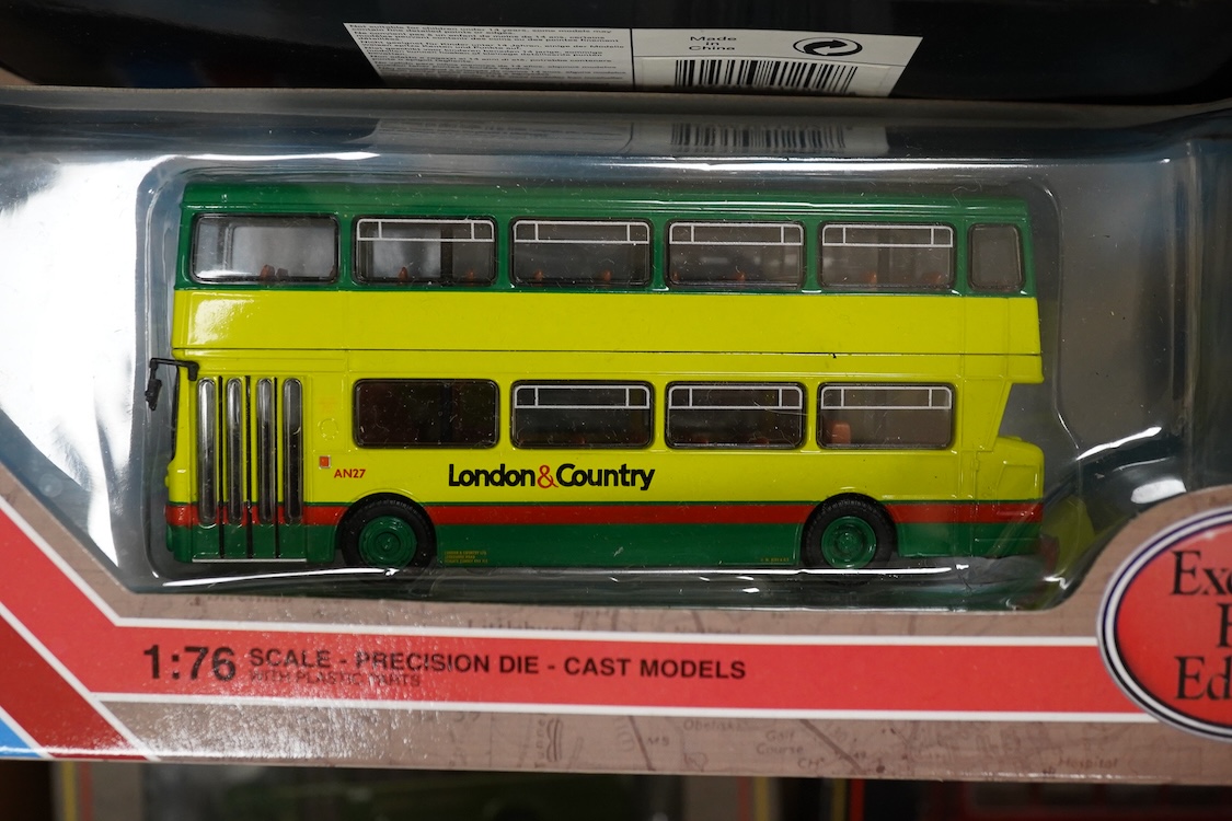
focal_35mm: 45
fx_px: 1540
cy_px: 410
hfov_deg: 43.6
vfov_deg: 29.9
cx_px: 616
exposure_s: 1/100
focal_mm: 30
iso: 2000
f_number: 9
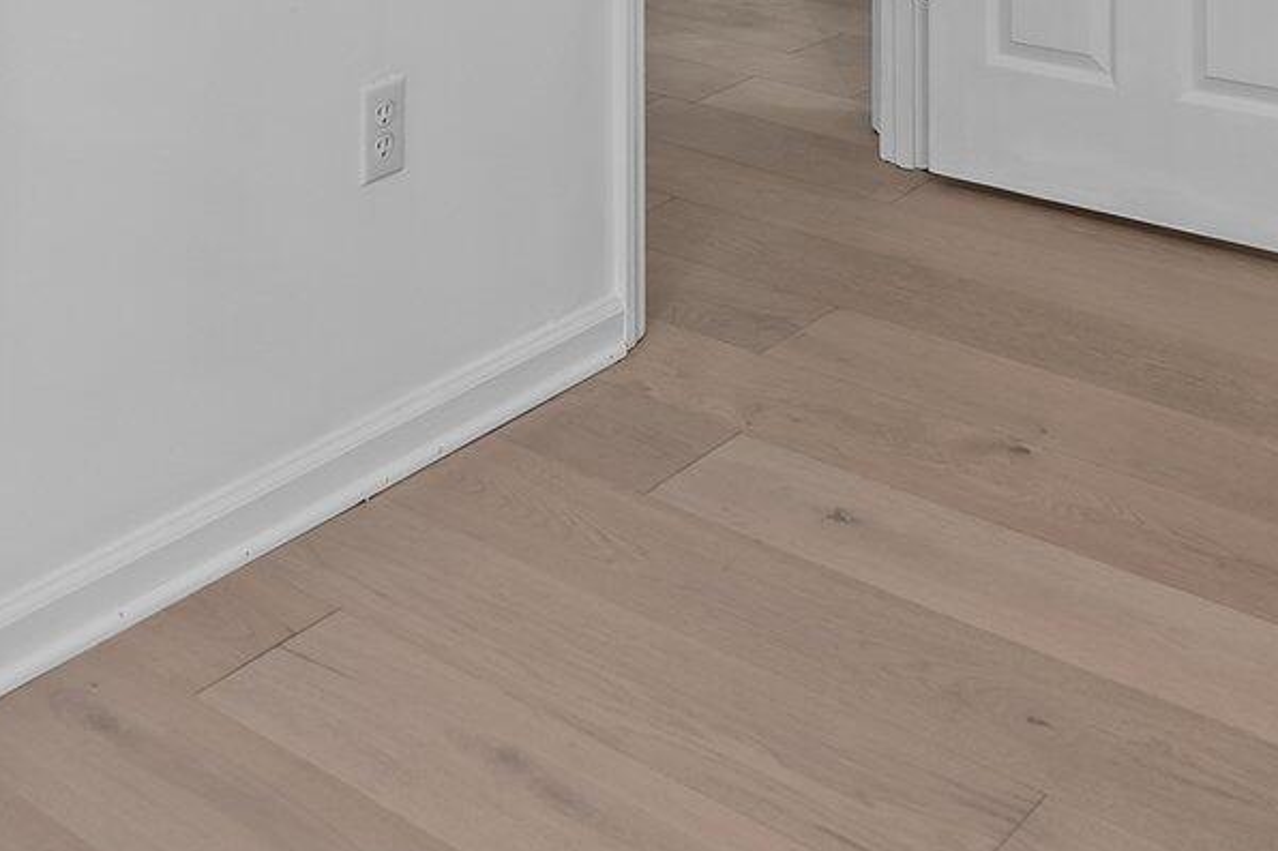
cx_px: 667
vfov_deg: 20.2
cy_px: -513
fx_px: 1952
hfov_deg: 36.2
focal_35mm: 55
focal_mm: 16
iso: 320
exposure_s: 1/4
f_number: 4
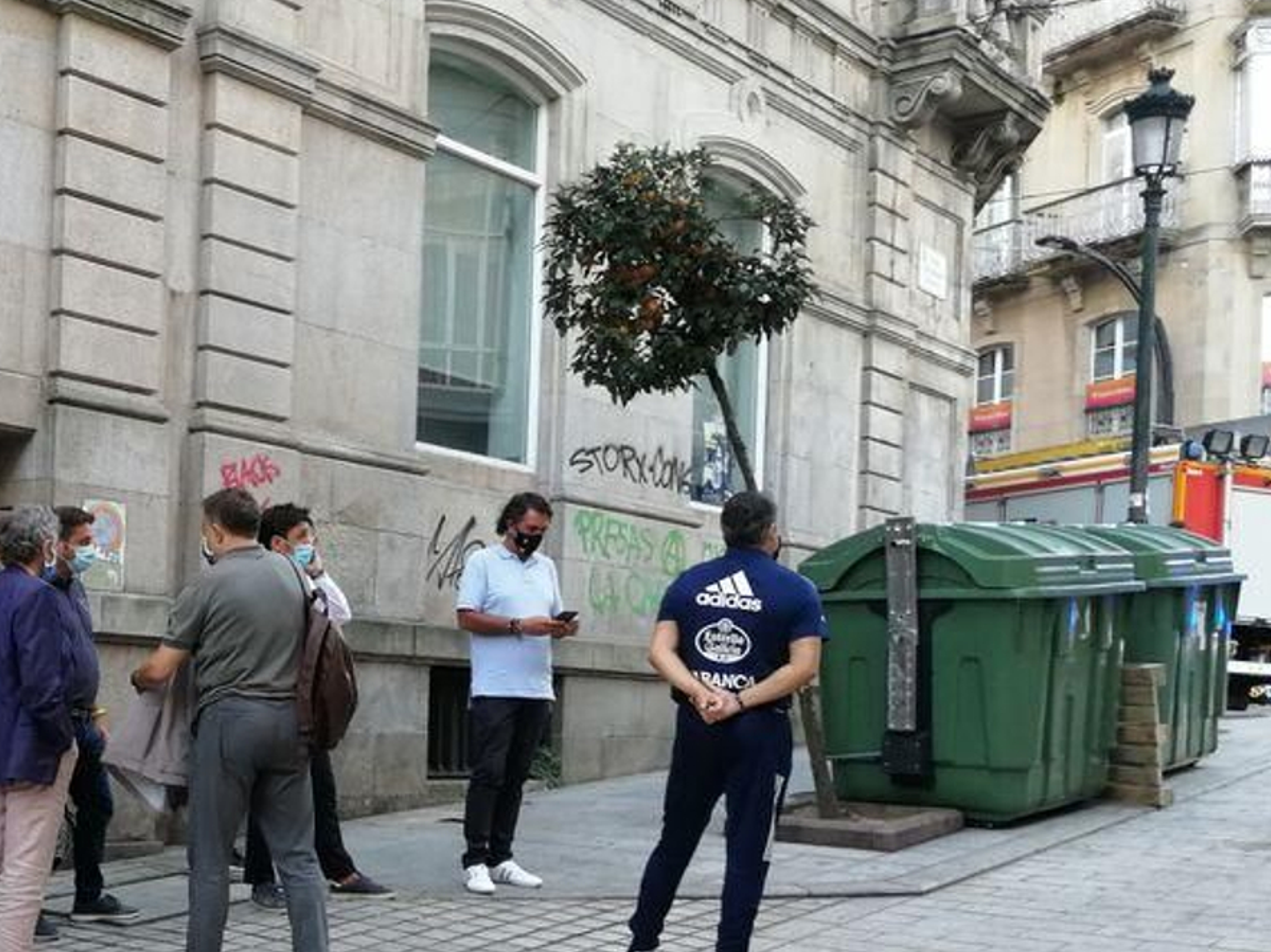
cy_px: 704
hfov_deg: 36.8
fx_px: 1799
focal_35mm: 49
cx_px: 164
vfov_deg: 29.2
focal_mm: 3.96
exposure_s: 1/100
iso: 160
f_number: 1.8
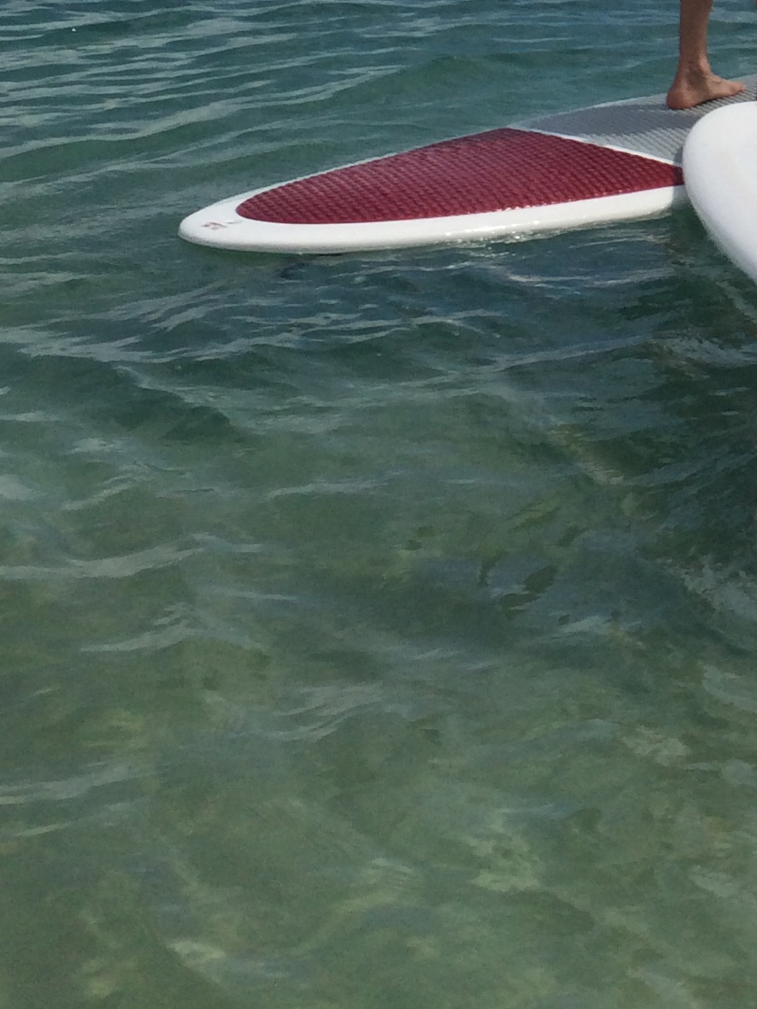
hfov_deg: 16.2
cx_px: 988
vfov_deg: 20.9
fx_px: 2508
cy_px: -266
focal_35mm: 86
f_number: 2.2
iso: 32
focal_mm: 4.12
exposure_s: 1/5128
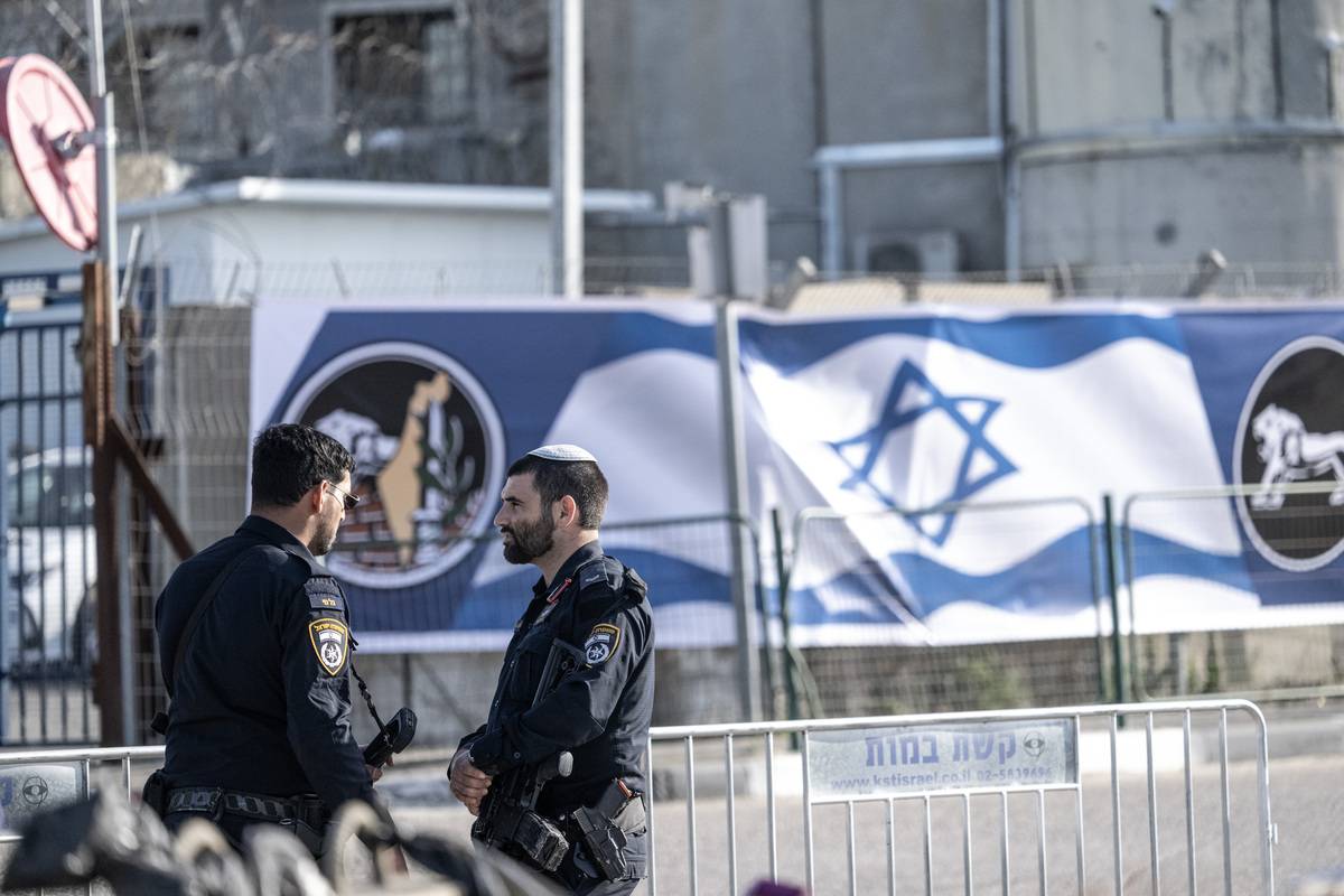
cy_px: 448
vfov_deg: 6.2
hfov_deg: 9.4
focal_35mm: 220
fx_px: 8213
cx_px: 672
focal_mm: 220
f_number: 5
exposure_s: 1/5000
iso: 3200
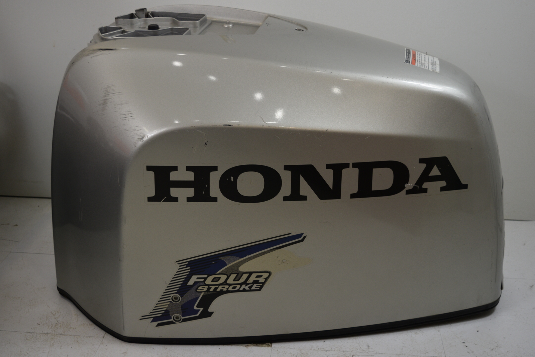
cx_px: 268
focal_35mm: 51
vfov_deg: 26.5
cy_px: 178
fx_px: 758
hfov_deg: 38.9
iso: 200
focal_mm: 34
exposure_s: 1/125
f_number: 5.6
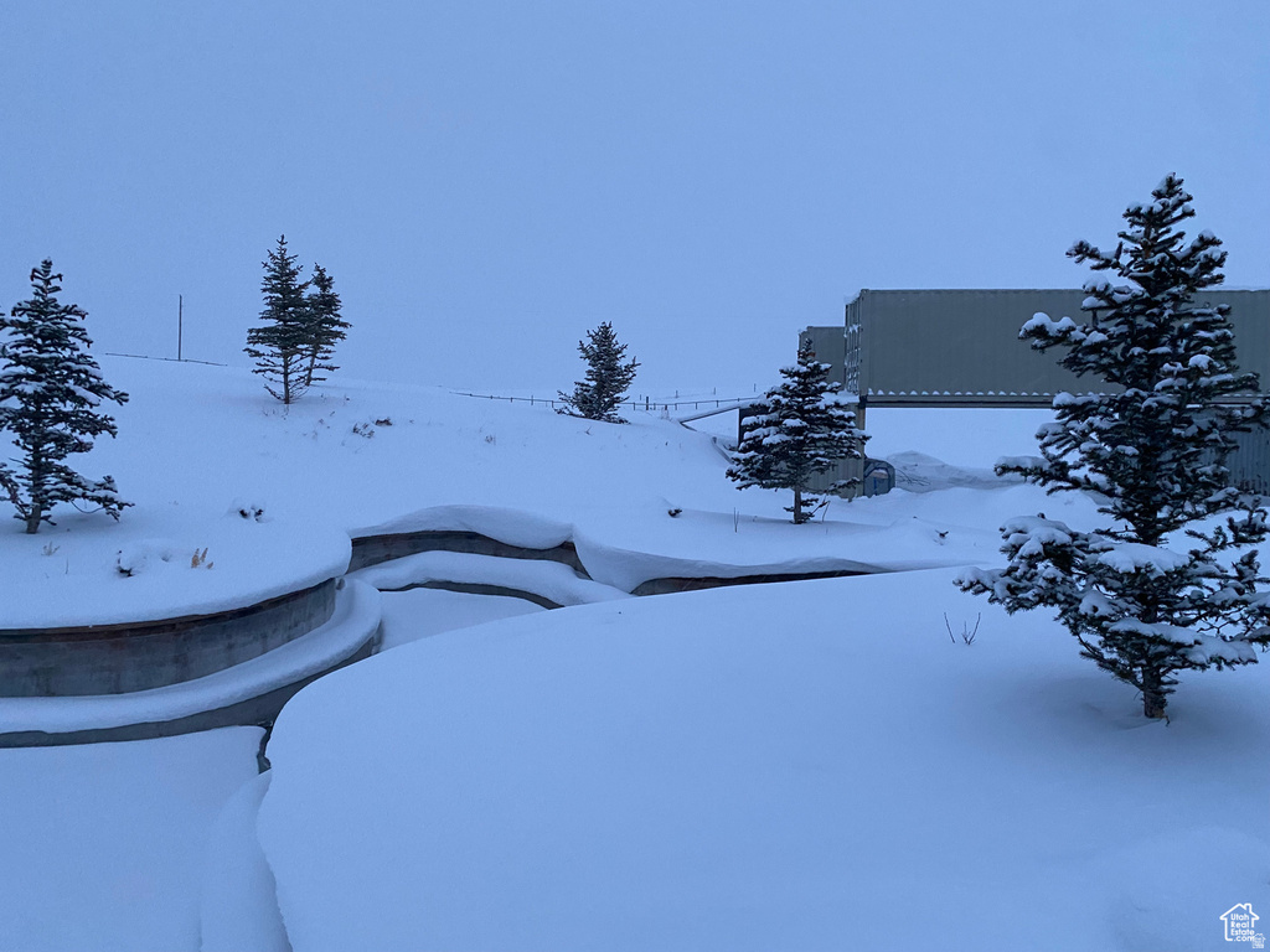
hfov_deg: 67.3
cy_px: 476
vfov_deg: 53.1
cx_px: 635
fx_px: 954
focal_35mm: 26
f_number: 1.8
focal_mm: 4.25
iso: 320
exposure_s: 1/60
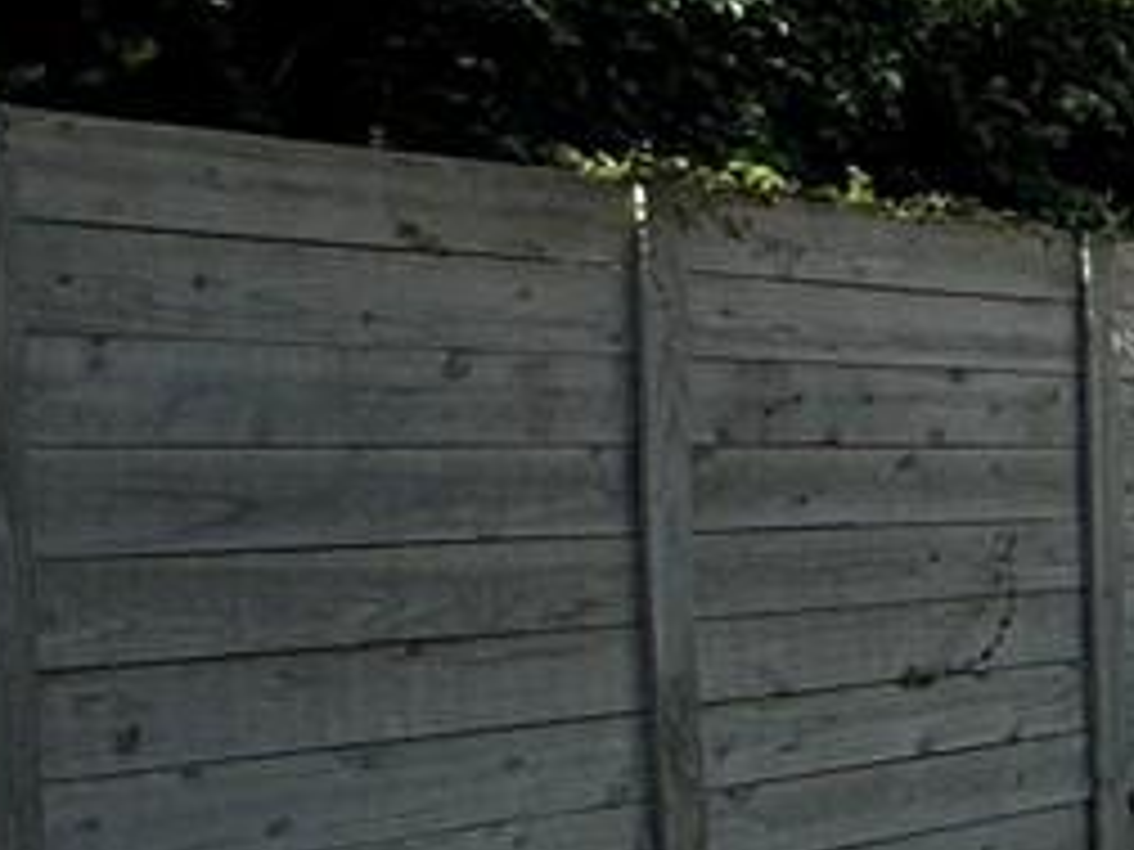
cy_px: 634
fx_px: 2916
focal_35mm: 89
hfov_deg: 13.7
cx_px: 2889
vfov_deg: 16.5
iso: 50
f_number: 2.2
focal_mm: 2.22
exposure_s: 1/1748
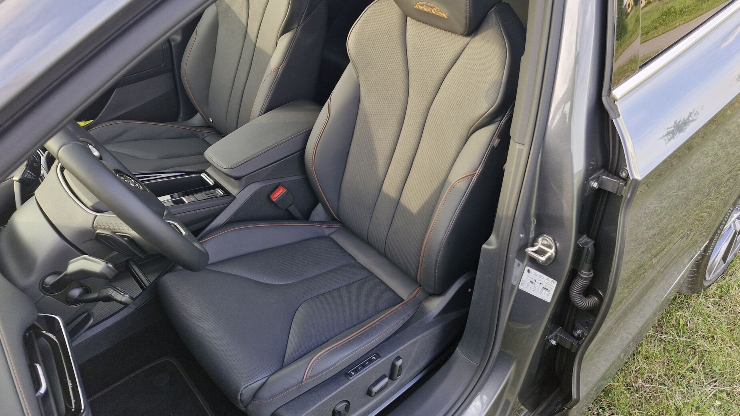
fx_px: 510
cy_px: 182
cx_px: 378
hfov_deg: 71.9
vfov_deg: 44.3
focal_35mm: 26
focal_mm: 5.54
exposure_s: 1/180
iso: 80
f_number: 1.8
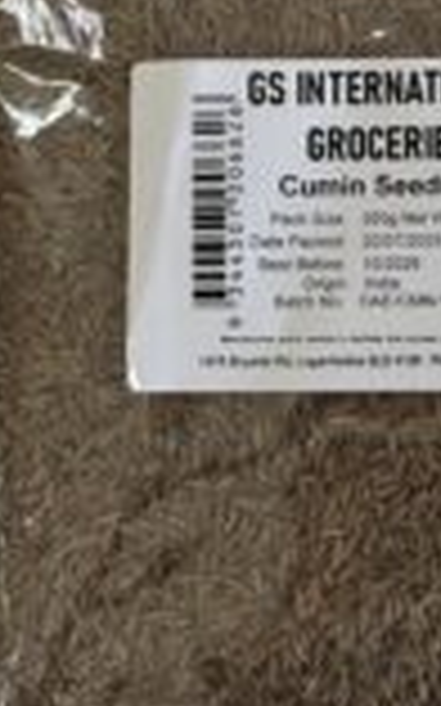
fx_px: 2695
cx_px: 428
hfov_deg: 9.3
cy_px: 193
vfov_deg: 14.9
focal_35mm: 140
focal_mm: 5.96
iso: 64
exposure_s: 1/100
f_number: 1.6
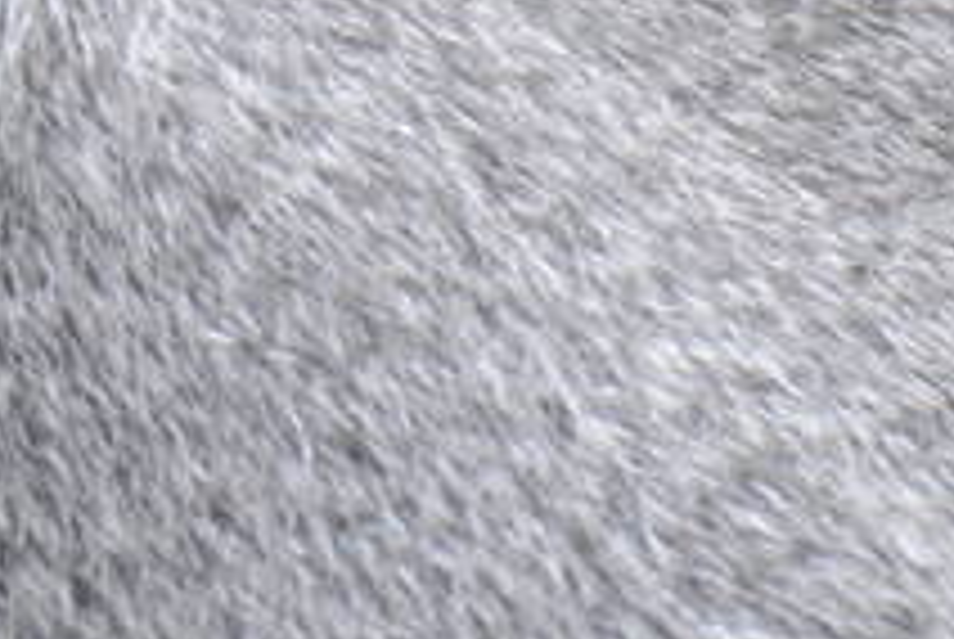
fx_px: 120024
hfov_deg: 0.5
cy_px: -644
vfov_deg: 0.3
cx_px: -891
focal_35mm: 4523
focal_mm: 600
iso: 1000
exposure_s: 1/80
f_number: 6.3
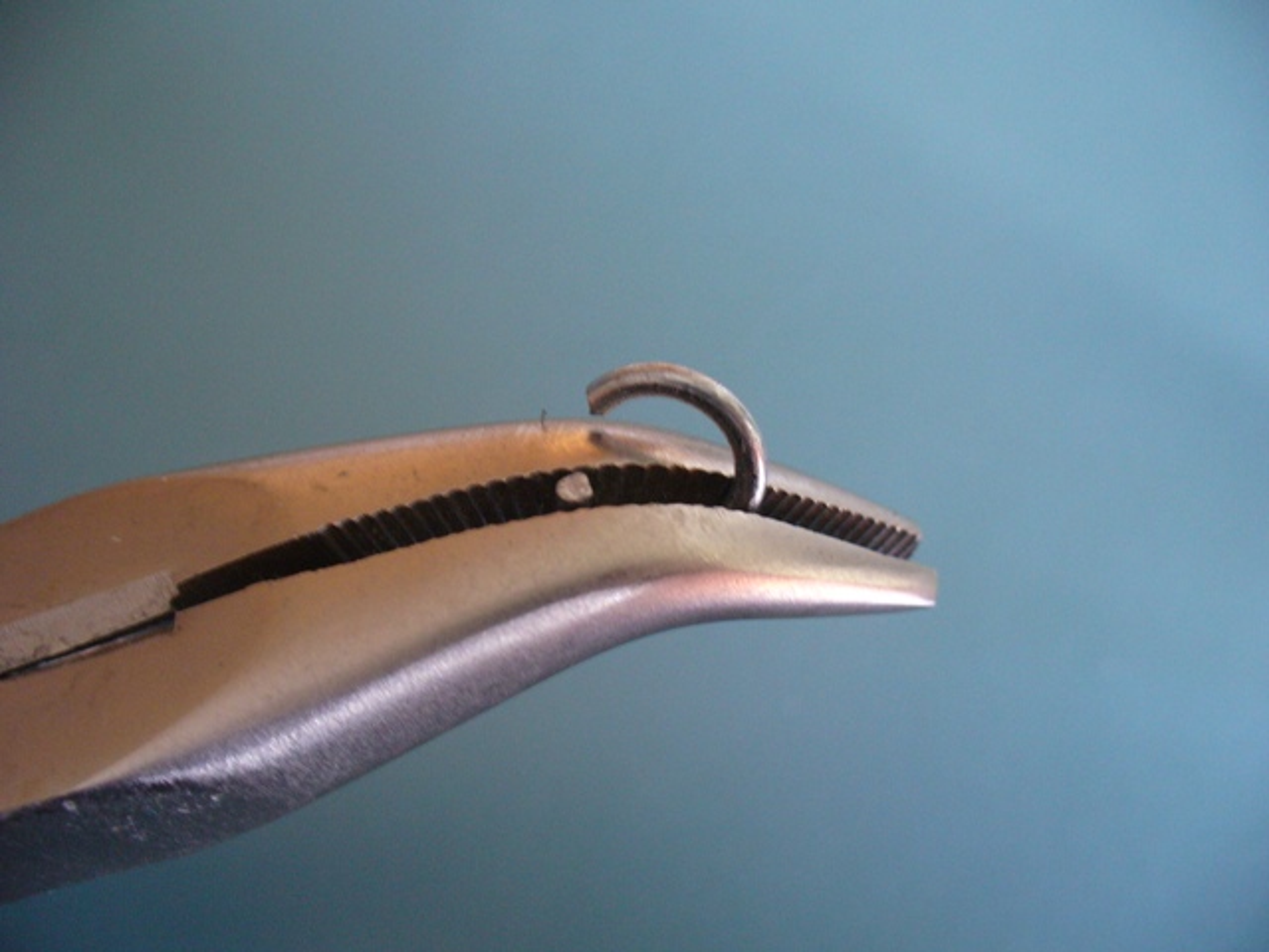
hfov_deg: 50.1
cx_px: 634
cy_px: 476
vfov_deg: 38.7
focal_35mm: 37
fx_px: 1356
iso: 200
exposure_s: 1/15
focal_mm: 6.1
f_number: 2.8
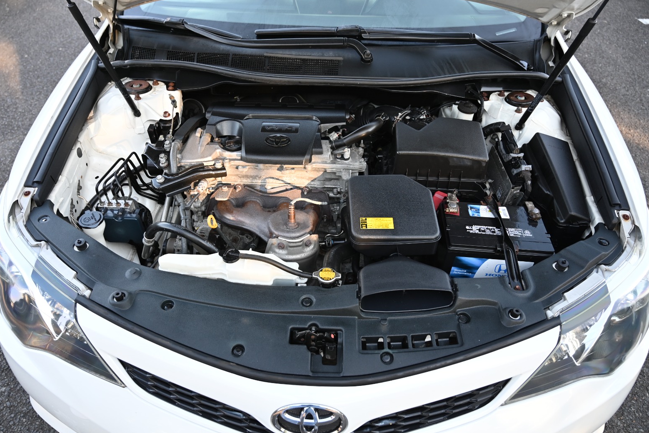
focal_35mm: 25
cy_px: 218
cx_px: 314
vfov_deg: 51.3
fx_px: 451
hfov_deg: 71.5
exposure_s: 1/160
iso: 400
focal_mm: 24
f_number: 4
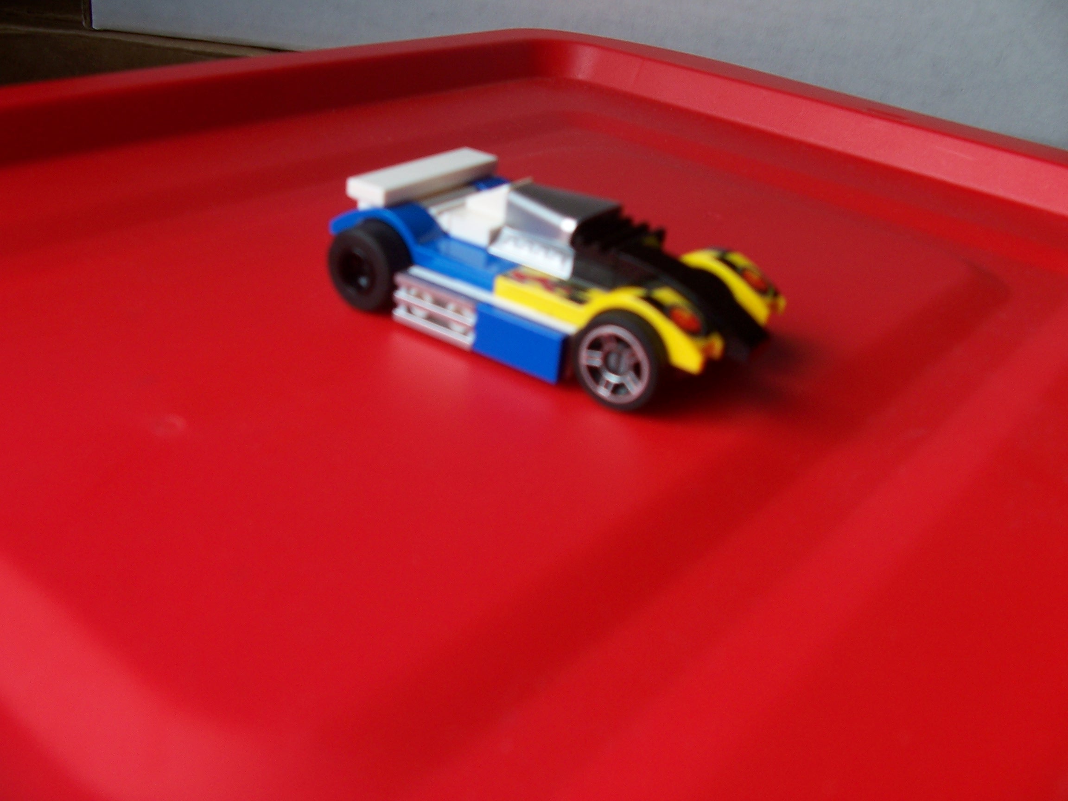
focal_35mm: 35
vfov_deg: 40.7
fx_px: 1080
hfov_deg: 52.6
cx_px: 534
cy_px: 400
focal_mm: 6
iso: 80
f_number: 2.8
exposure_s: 1/500
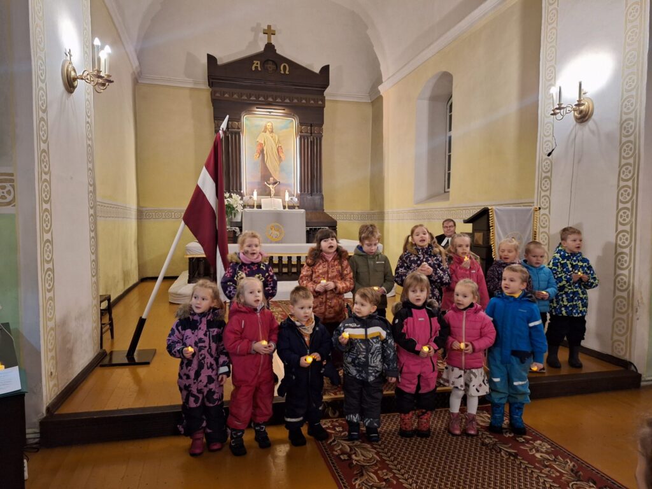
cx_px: 326
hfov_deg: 73.9
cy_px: 244
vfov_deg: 58.9
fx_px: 433
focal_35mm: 23
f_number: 1.8
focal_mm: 5.54
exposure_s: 1/25
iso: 400
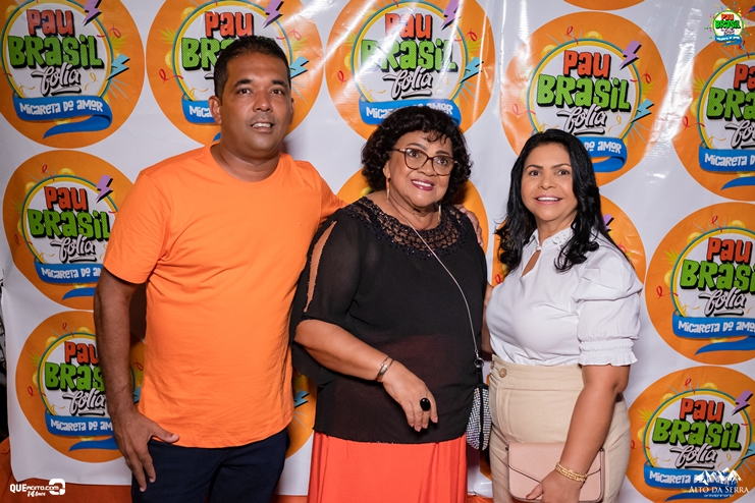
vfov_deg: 36.9
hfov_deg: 53.1
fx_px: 755
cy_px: 252
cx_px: 378
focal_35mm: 36
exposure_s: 1/250
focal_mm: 24
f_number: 2.8
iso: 2500
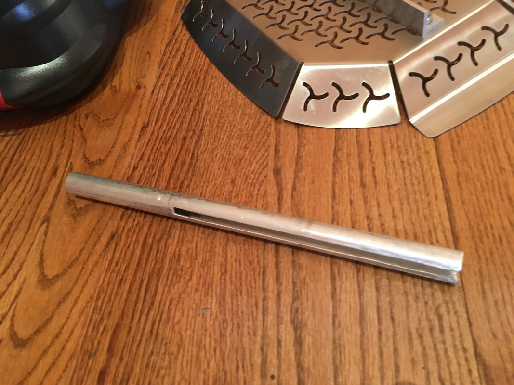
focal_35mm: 29
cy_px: 192
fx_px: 431
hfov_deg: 61.7
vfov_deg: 48.2
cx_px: 257
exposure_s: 1/15
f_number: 2.2
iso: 200
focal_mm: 4.15
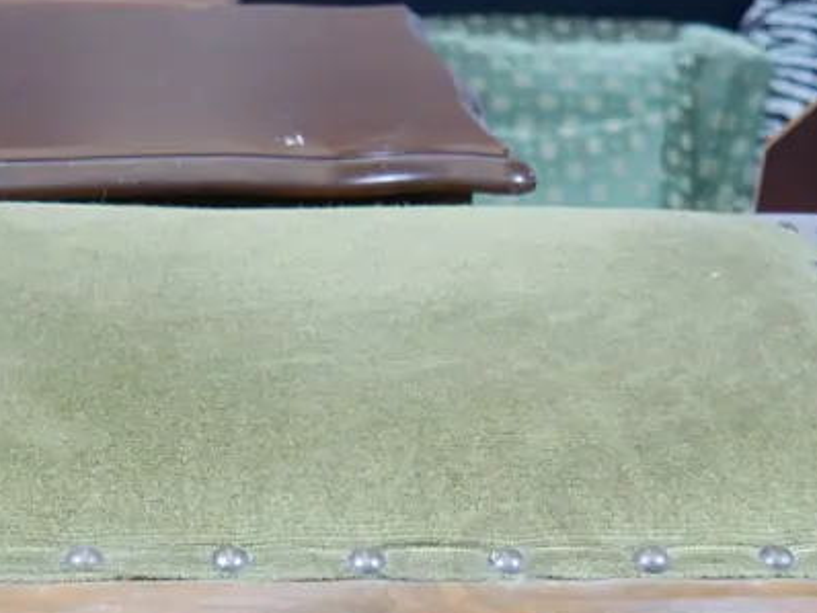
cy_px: 743
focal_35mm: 72
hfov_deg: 26.8
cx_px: 257
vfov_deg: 19.3
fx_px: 1700
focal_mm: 14
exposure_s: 1/60
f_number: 3.5
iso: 1000
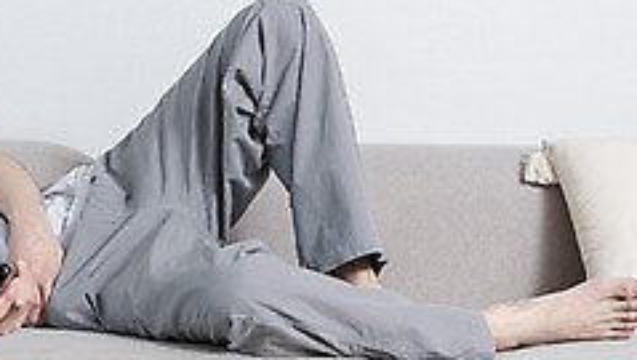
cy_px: 296
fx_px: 2130
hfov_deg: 16.6
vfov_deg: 9.6
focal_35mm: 126
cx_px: -8
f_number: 3.5
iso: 200
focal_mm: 48
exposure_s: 1/125
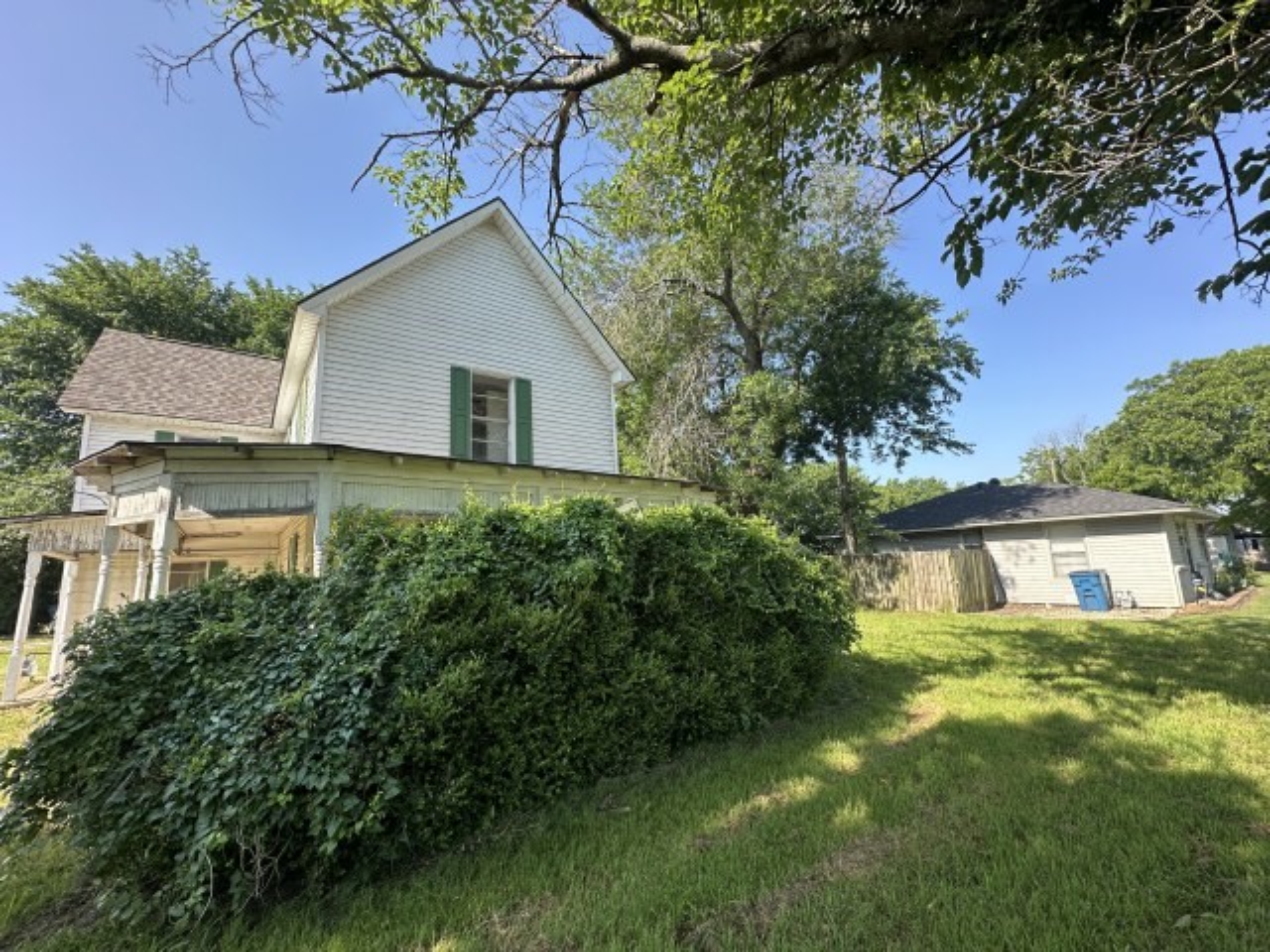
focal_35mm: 14
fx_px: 514
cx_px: 635
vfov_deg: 85.7
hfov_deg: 102.1
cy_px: 476
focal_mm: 2.22
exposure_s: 1/469
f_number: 2.2
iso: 40
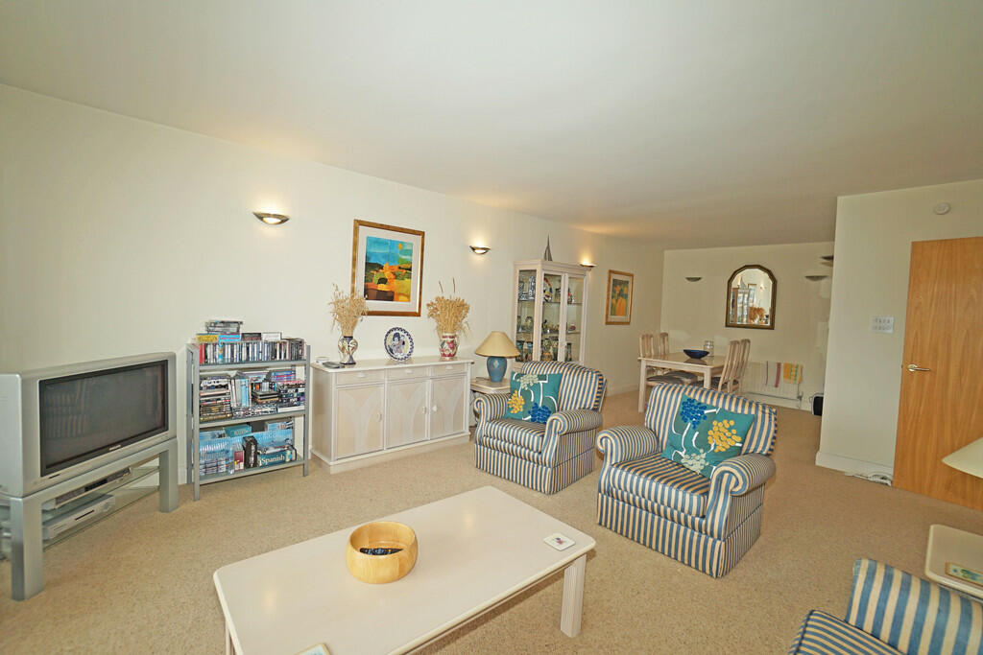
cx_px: 492
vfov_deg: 77.3
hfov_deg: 100.4
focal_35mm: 15
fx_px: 410
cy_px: 328
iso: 160
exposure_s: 1/160
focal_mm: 10
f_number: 4
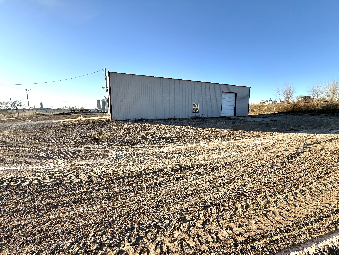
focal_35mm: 14
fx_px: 137
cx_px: 170
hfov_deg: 102.1
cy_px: 128
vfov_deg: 85.7
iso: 50
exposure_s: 1/734
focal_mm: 2.22
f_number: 2.2
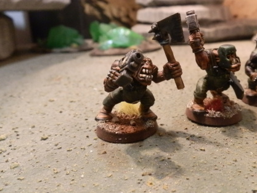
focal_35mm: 36
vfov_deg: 39.4
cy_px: 73
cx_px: 163
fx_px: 267
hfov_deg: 50.8
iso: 400
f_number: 3.1
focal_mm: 5
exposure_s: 1/60
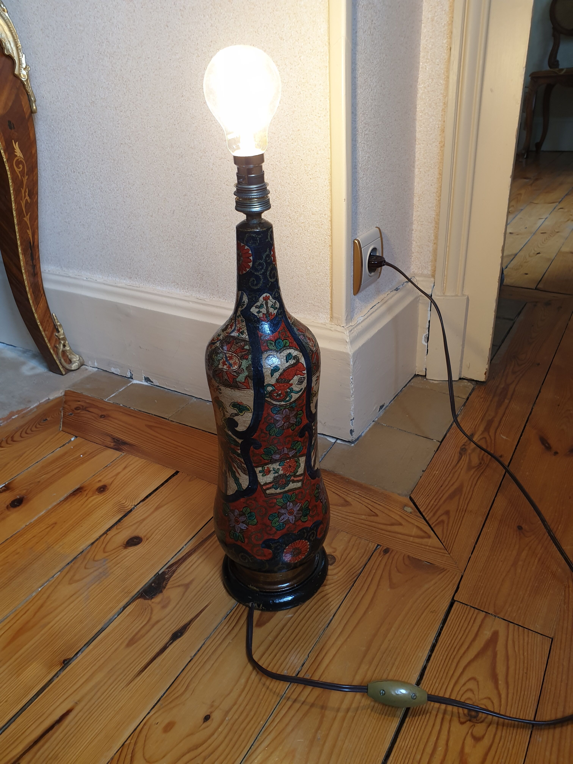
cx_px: 286
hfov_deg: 53.1
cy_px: 382
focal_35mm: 26
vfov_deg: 67.3
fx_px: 574
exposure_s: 1/50
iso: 80
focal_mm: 4.3
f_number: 2.4
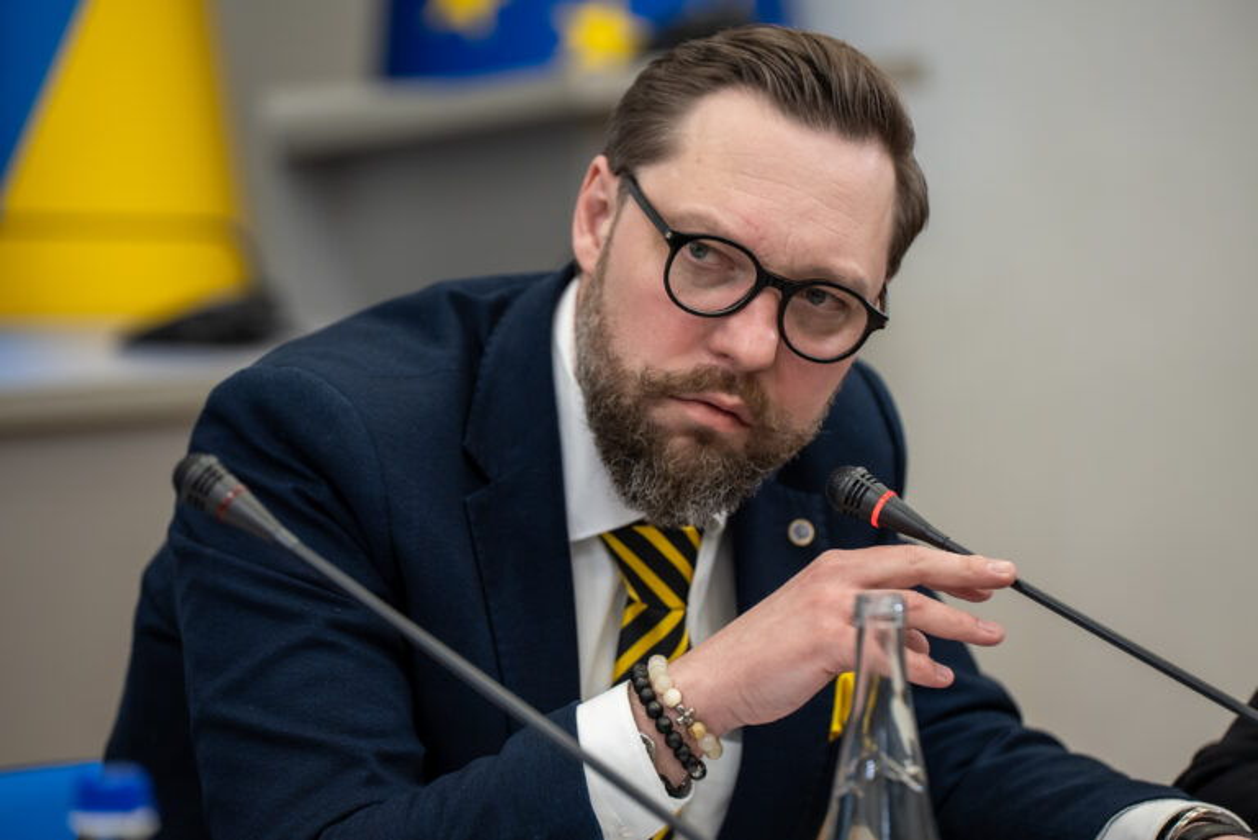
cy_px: 420
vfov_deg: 9.1
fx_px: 5279
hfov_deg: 13.6
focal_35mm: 151
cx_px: 629
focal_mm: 151
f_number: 3.5
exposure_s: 1/250
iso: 800
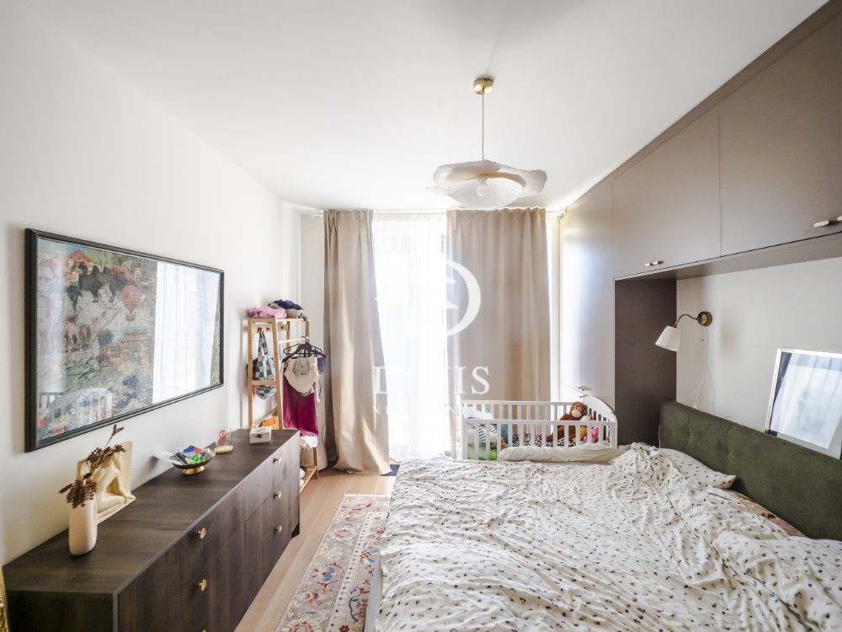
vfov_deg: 85.7
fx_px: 341
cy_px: 316
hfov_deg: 102.1
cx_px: 421
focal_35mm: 14
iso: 400
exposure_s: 1/50
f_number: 4
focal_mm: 7
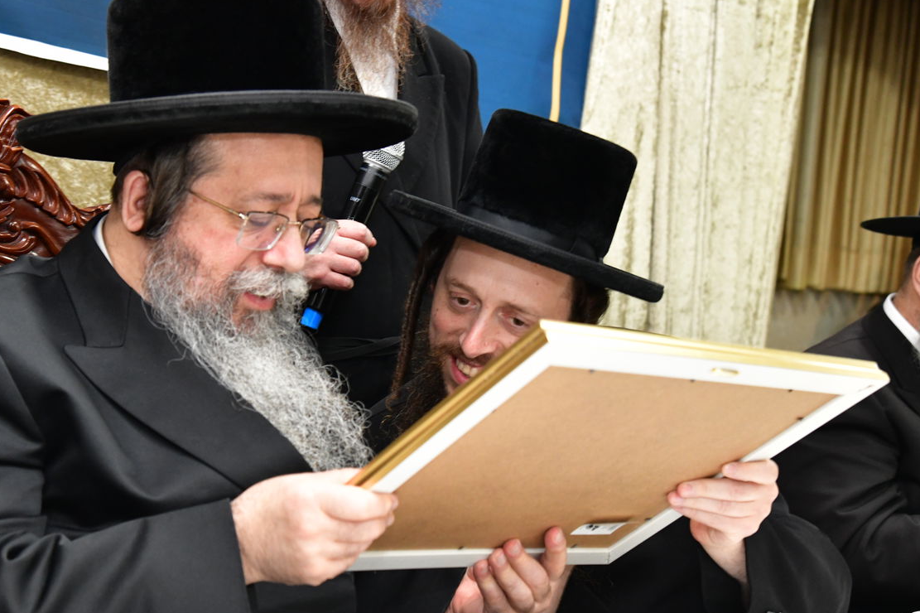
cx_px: 362
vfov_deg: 21.5
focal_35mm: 63
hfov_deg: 31.8
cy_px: 343
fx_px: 1609
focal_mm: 50
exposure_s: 1/100
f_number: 5.6
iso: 3200
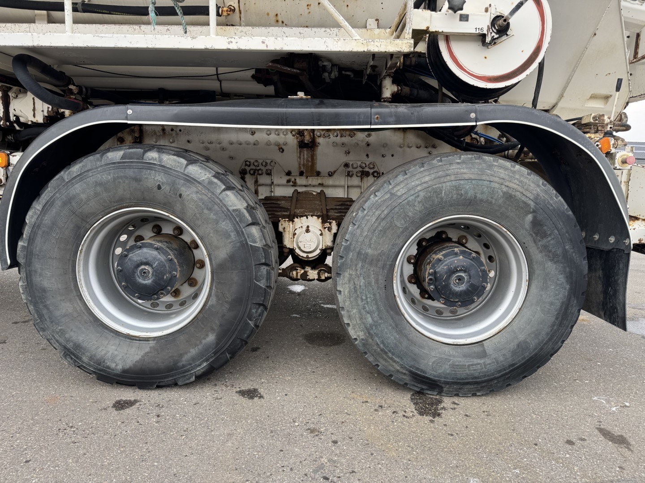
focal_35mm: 24
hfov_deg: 71.6
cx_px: 322
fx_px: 447
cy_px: 242
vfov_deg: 56.8
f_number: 1.78
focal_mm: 6.76
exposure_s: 1/331
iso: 80
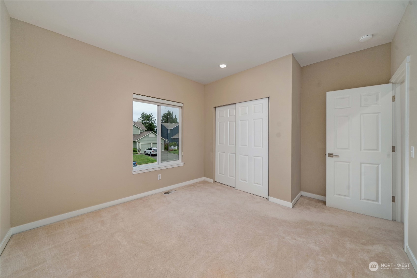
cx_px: 208
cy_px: 139
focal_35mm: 12
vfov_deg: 90.0
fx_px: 139
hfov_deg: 112.6
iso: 1000
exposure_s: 1/20
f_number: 7.1
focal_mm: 12
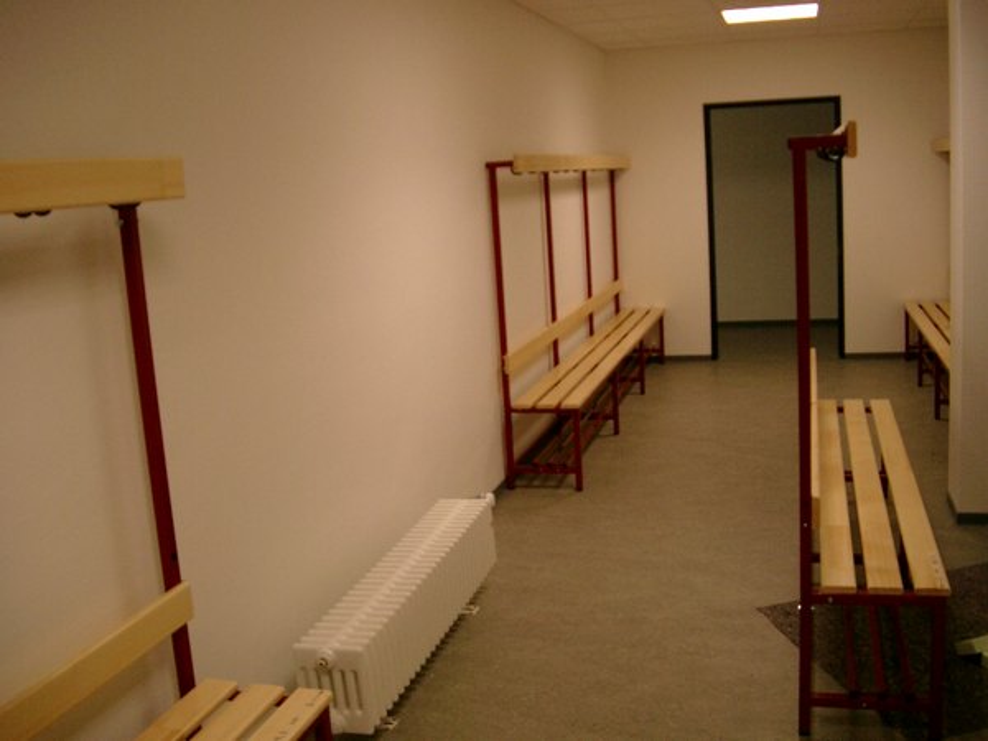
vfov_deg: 38.7
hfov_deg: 50.1
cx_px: 494
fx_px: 1056
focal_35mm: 37
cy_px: 370
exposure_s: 1/100
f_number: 2.6
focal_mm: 7.6
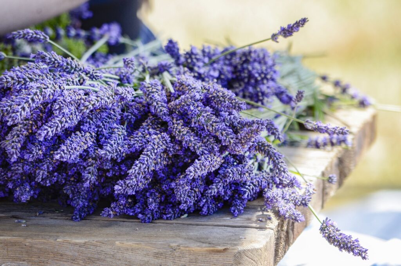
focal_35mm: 420
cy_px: 133
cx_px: 200
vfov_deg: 3.3
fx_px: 4668
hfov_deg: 4.9
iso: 640
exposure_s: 1/500
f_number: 8
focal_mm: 280
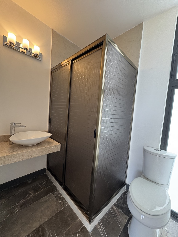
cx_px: 89
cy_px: 118
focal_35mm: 14
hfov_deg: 85.7
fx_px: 96
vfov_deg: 102.1
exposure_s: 1/60
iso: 250
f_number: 2.2
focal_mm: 2.22
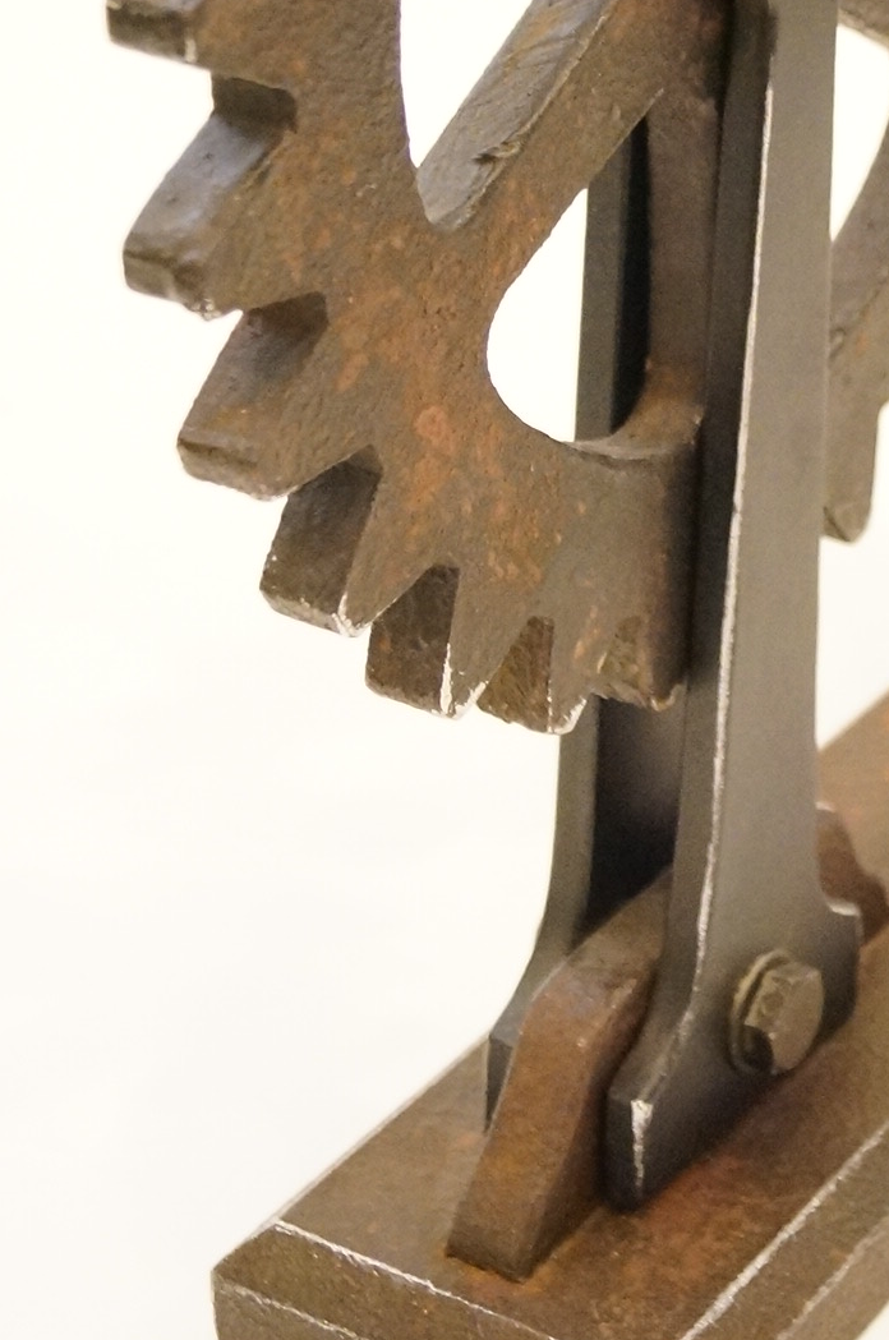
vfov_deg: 21.9
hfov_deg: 14.8
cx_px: 789
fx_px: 3382
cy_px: 156
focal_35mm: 91
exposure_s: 1/50
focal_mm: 26
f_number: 4
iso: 3200
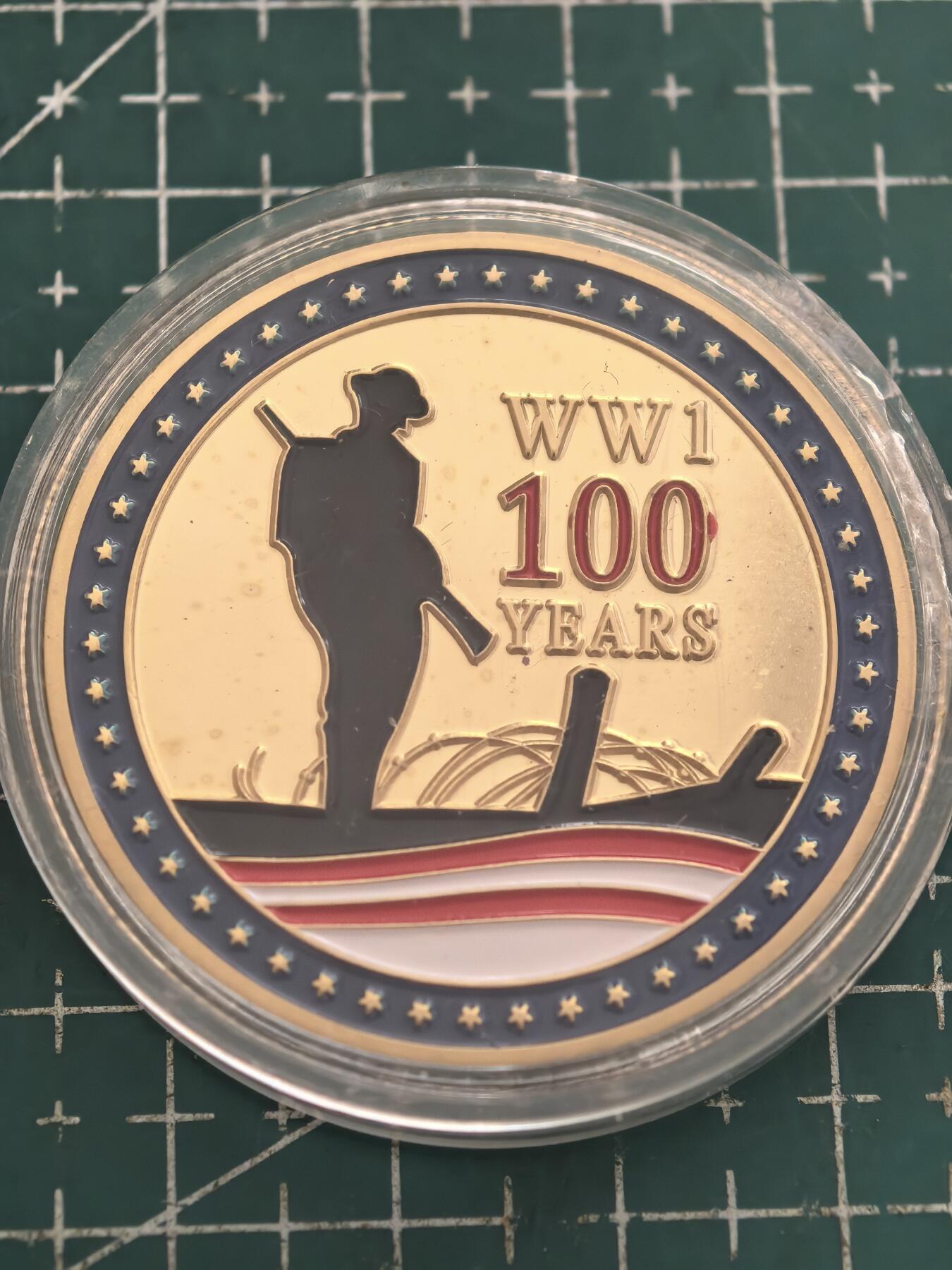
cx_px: 476
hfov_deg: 15.6
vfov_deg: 20.7
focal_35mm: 95
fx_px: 3484
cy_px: 635
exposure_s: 1/117
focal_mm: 15
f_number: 2.1
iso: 800
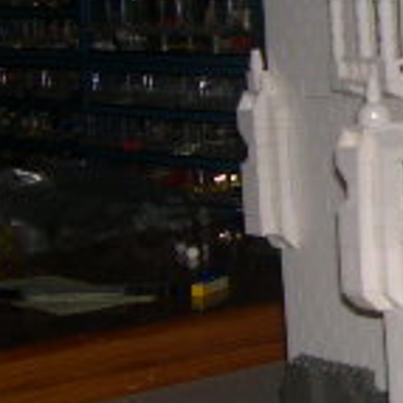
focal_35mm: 150
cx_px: 845
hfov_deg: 10.5
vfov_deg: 11.6
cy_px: 23
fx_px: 1976
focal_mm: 8
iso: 100
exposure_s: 1/60
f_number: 2.8
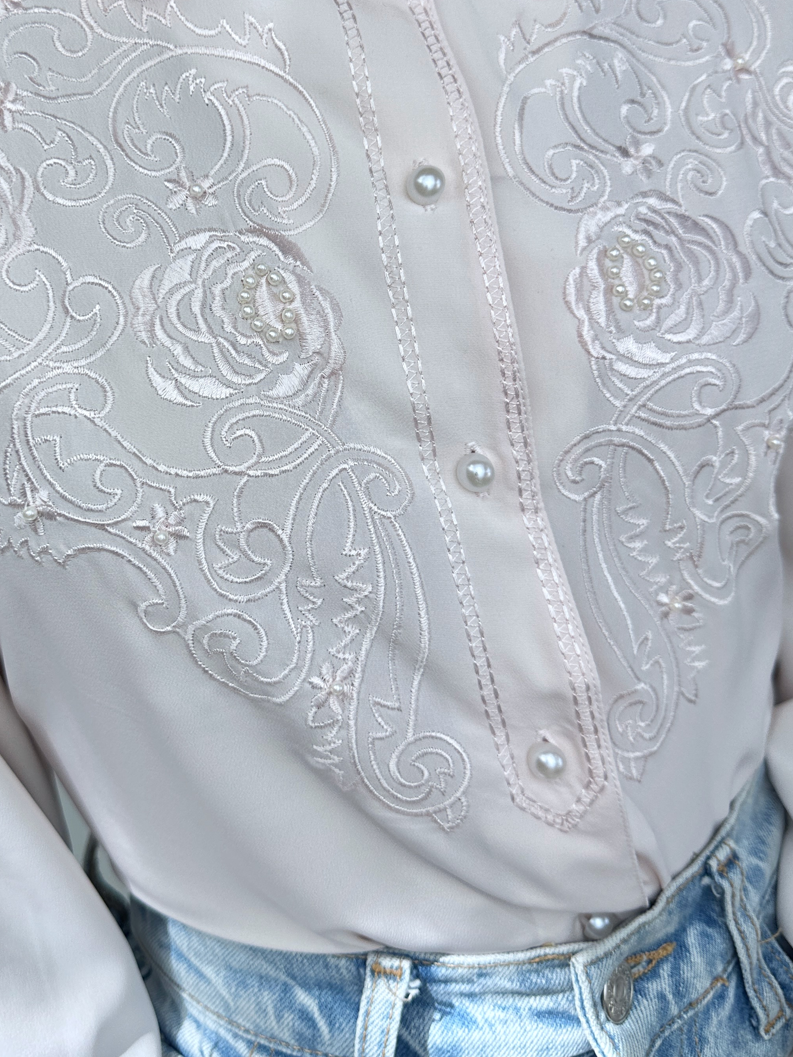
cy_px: 379
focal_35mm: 36
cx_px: 271
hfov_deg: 39.2
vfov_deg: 50.7
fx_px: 1100
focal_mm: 6.86
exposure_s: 1/803
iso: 80
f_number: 1.78
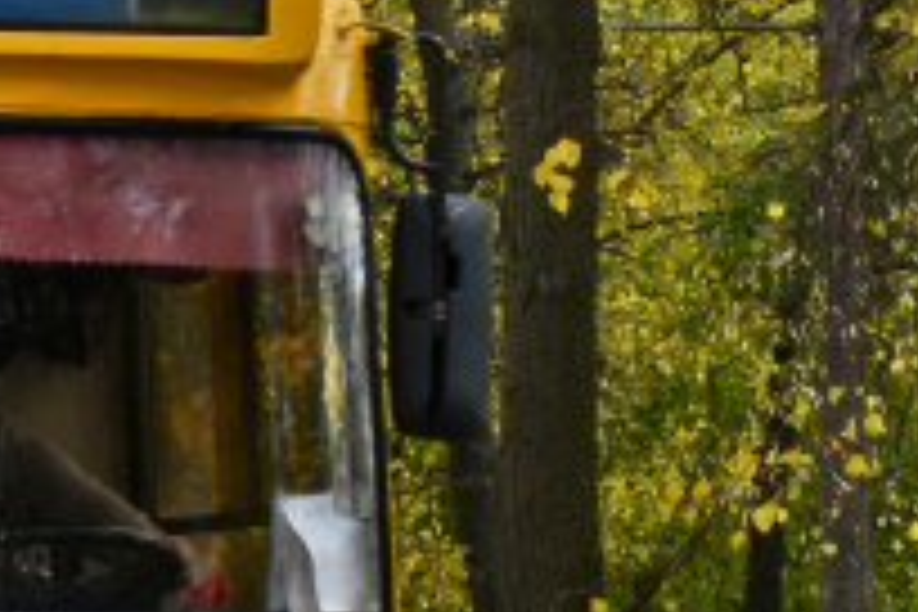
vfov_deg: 3.8
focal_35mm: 364
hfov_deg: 5.6
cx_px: -464
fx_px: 9281
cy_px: 2
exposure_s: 1/250
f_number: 8
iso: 220
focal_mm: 38
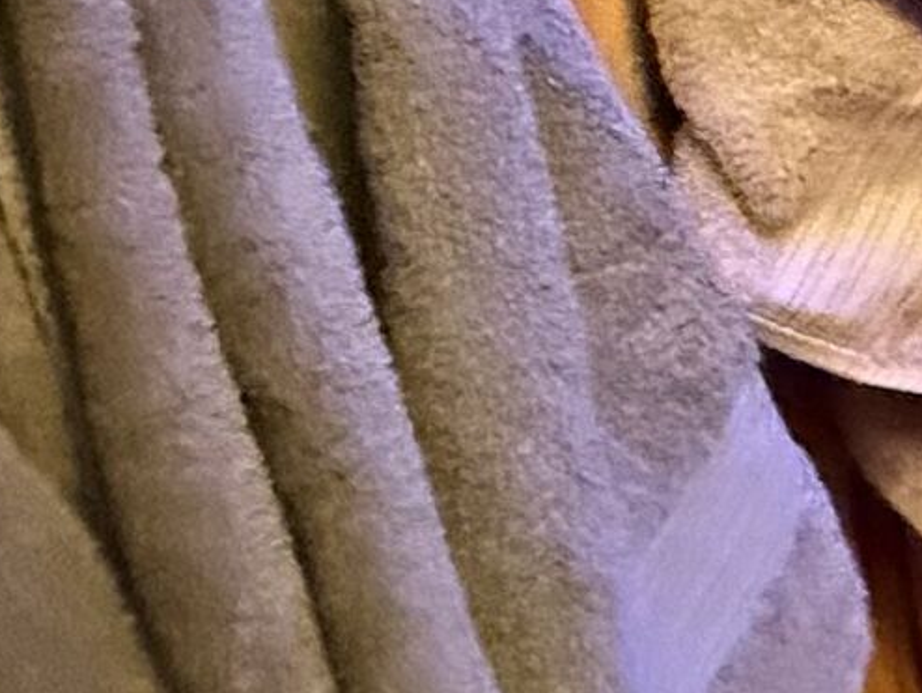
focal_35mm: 87
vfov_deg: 15.7
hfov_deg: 13.2
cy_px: -319
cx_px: 2451
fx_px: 2318
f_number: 2.2
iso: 1250
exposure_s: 1/60
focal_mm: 2.22
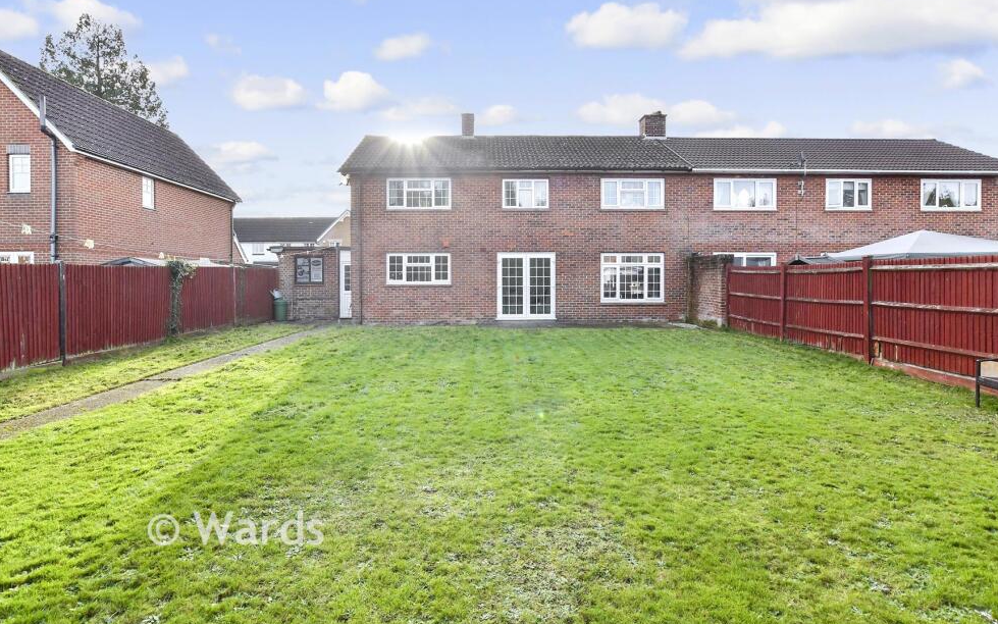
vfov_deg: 71.2
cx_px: 486
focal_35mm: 16
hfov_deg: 97.8
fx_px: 435
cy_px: 290
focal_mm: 10
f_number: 8
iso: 320
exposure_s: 1/320
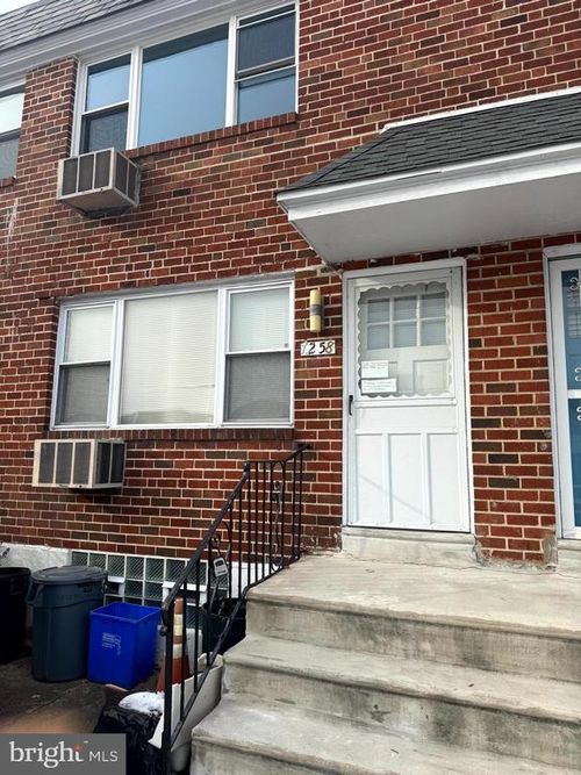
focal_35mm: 24
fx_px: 537
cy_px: 388
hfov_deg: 56.8
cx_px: 290
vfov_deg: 71.6
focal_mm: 6.76
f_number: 1.78
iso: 80
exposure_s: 1/1923
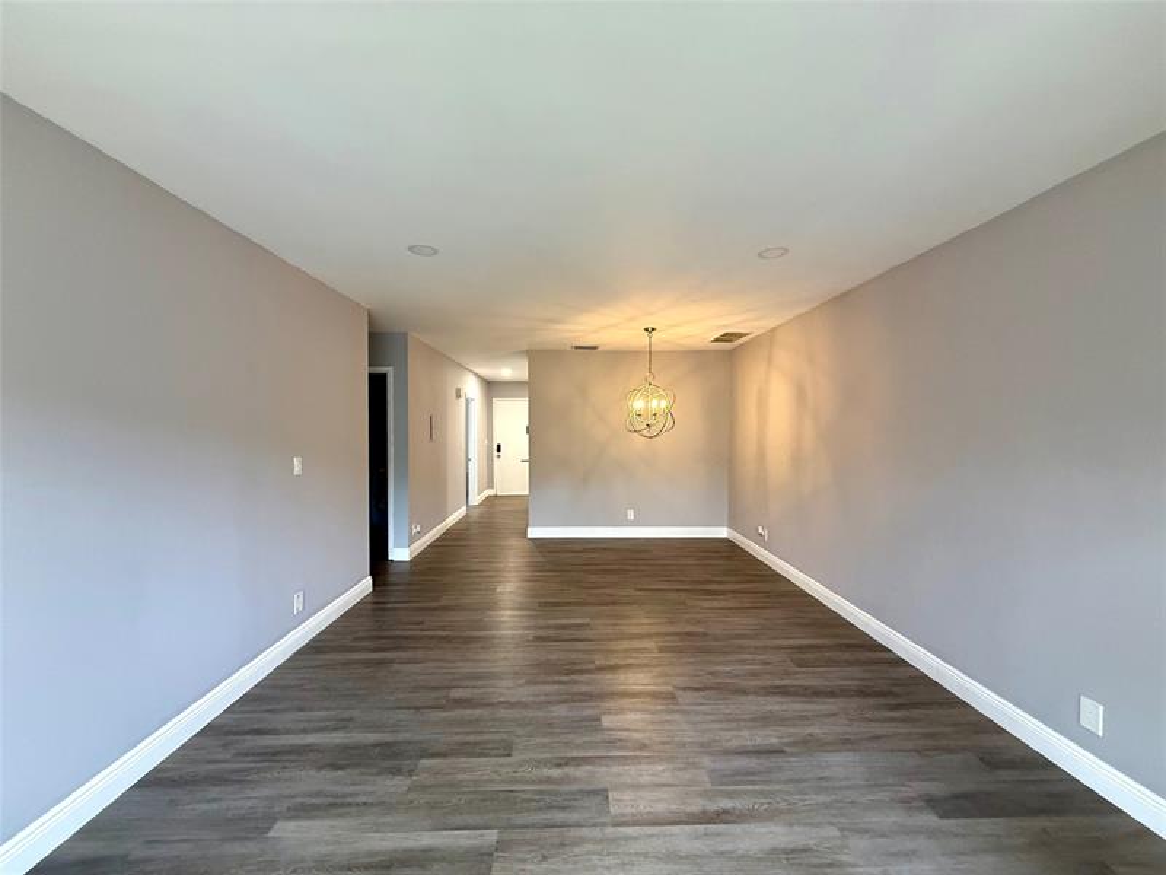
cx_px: 583
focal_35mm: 14
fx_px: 472
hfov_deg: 102.1
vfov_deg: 85.7
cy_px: 438
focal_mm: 2.22
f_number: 2.2
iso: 400
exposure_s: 1/120
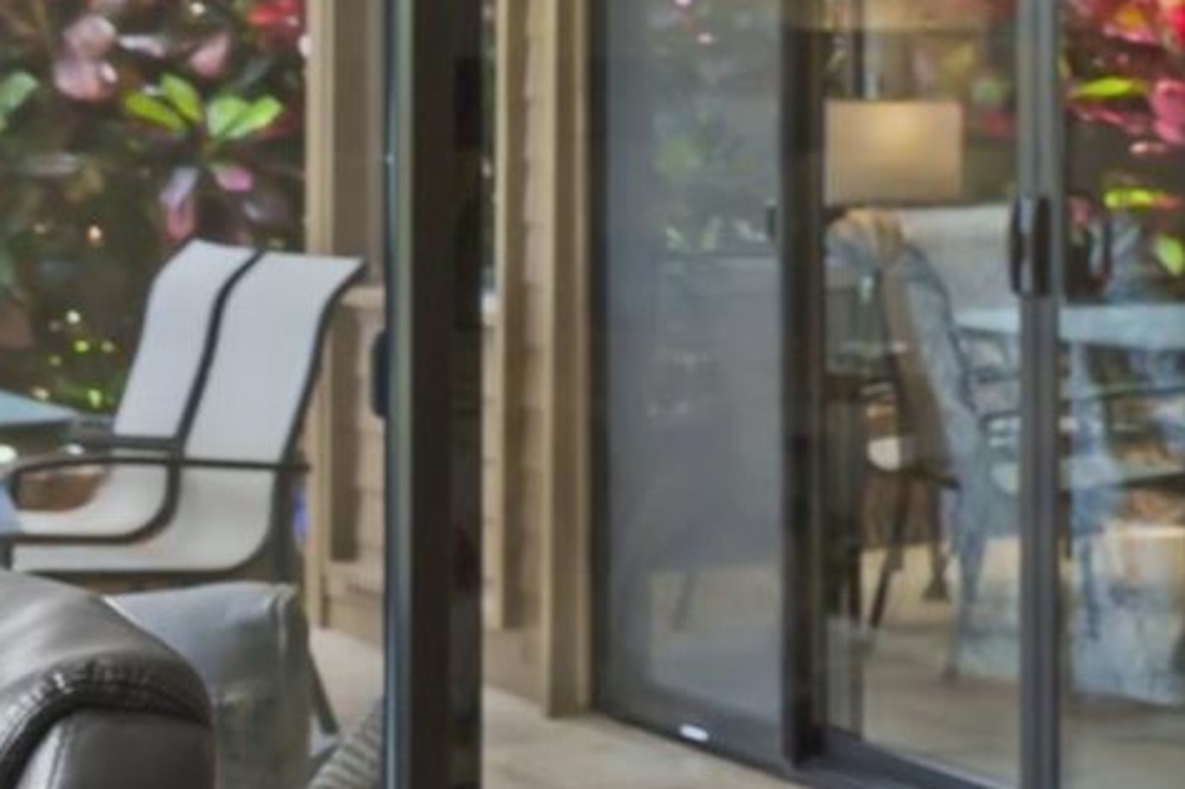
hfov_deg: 16.6
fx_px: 3422
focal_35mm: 104
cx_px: 2089
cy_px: 113
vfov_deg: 13.1
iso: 100
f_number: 8
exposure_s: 1/2.5
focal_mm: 16
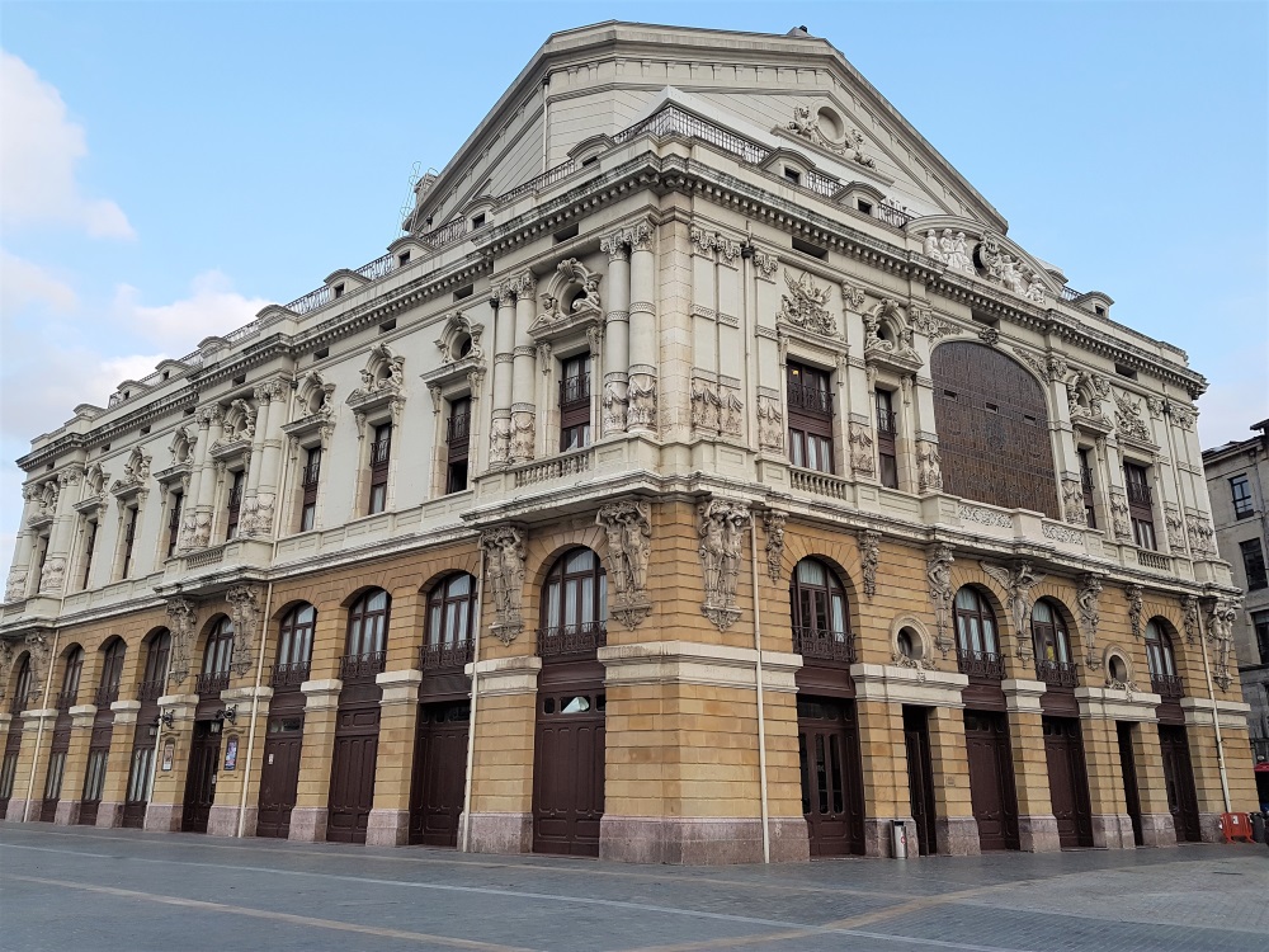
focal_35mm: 26
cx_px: 634
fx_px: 953
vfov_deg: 53.1
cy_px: 476
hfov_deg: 67.3
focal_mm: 4.2
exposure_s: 1/612
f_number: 1.7
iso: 40
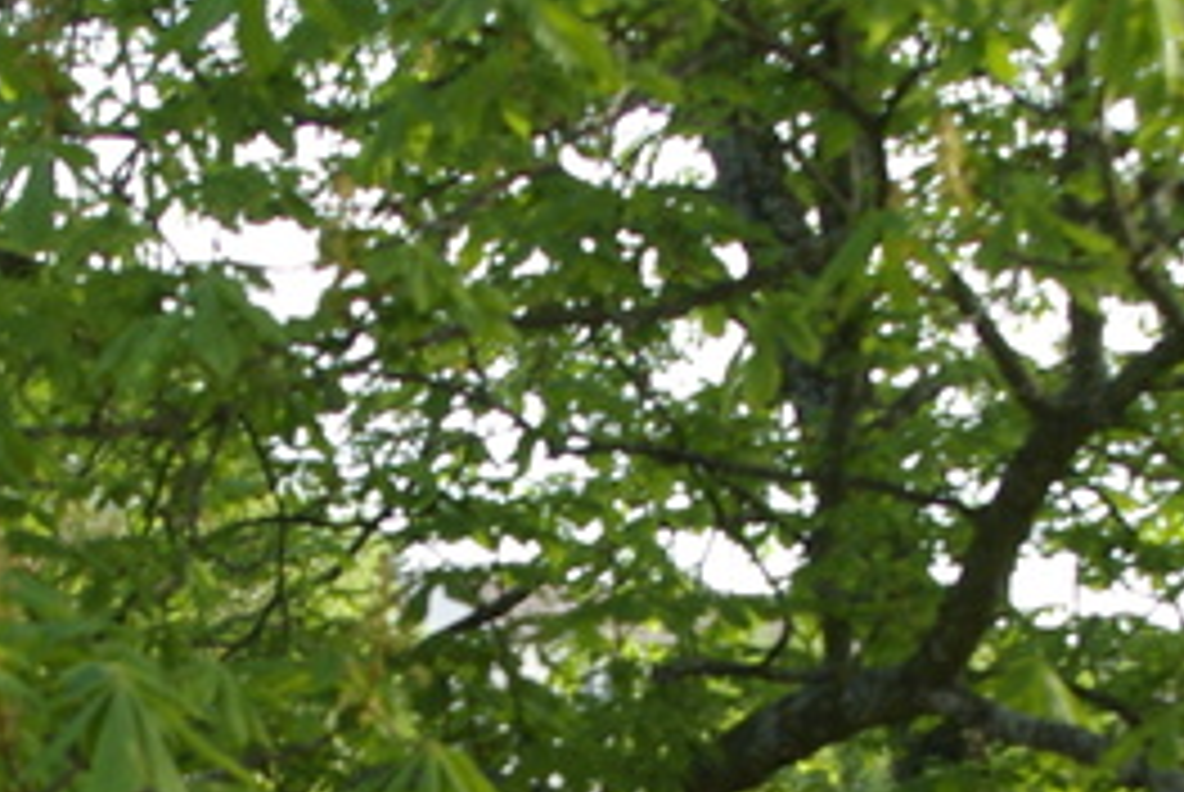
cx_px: 432
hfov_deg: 19.4
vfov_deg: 12.8
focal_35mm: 105
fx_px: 3457
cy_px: 907
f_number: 4
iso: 400
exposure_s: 1/350
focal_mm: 18
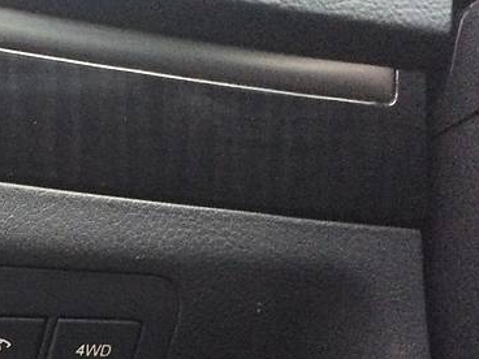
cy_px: 276
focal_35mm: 63
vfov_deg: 23.0
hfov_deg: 29.3
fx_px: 872
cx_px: 36
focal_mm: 4.2
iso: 400
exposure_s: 1/17
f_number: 2.2
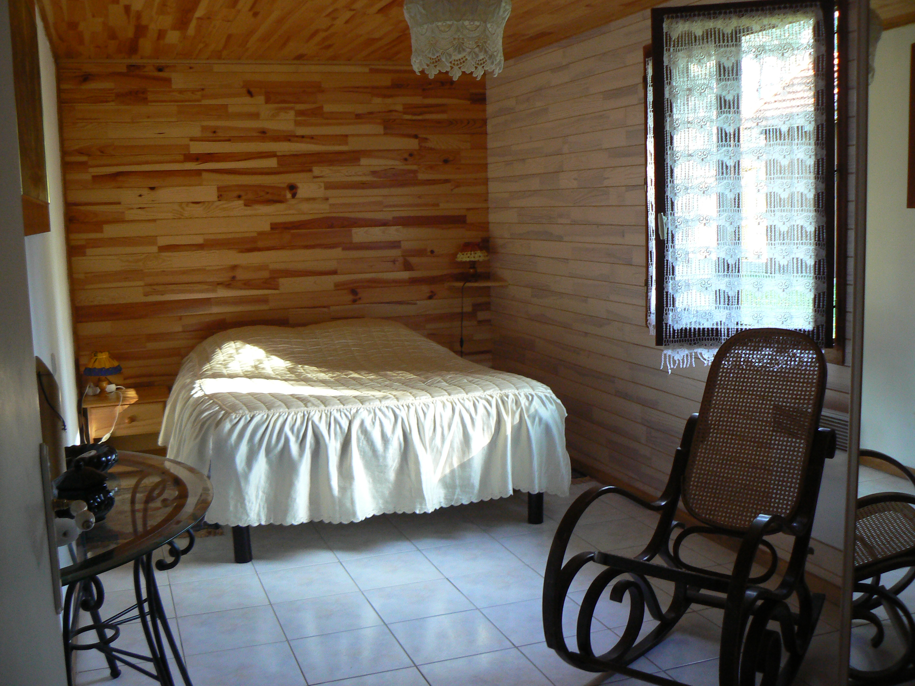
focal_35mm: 36
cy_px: 343
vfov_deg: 39.7
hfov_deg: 51.4
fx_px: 952
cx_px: 458
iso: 160
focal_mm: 6
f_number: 2.8
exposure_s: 1/30
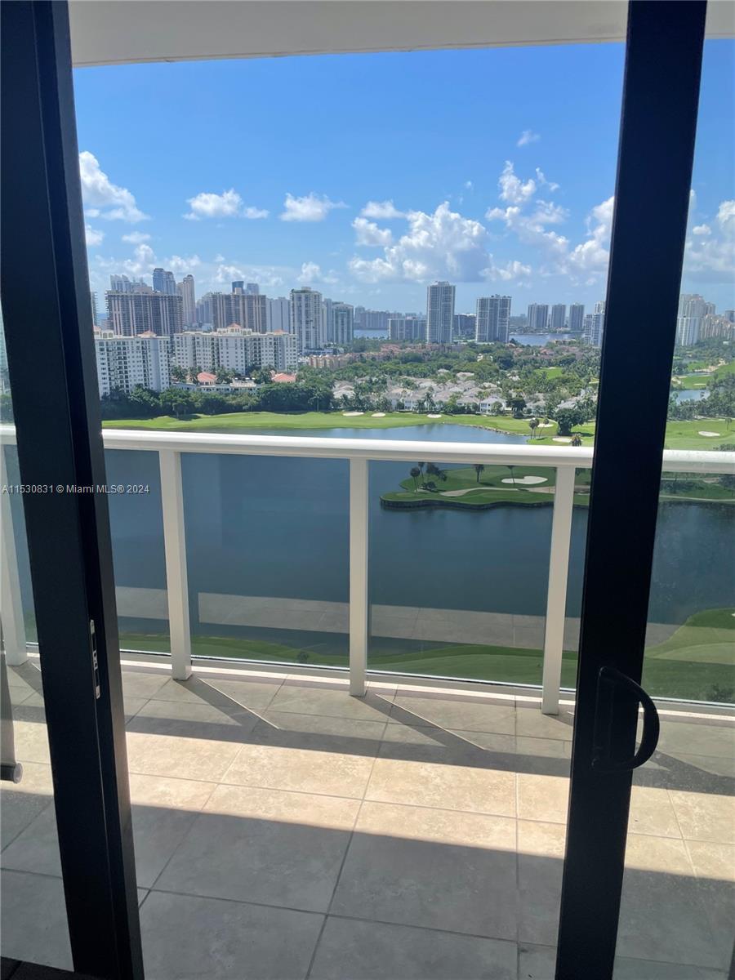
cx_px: 368
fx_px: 736
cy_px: 490
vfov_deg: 67.3
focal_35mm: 26
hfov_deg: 53.1
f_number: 1.6
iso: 32
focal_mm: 4.2
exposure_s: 1/4000
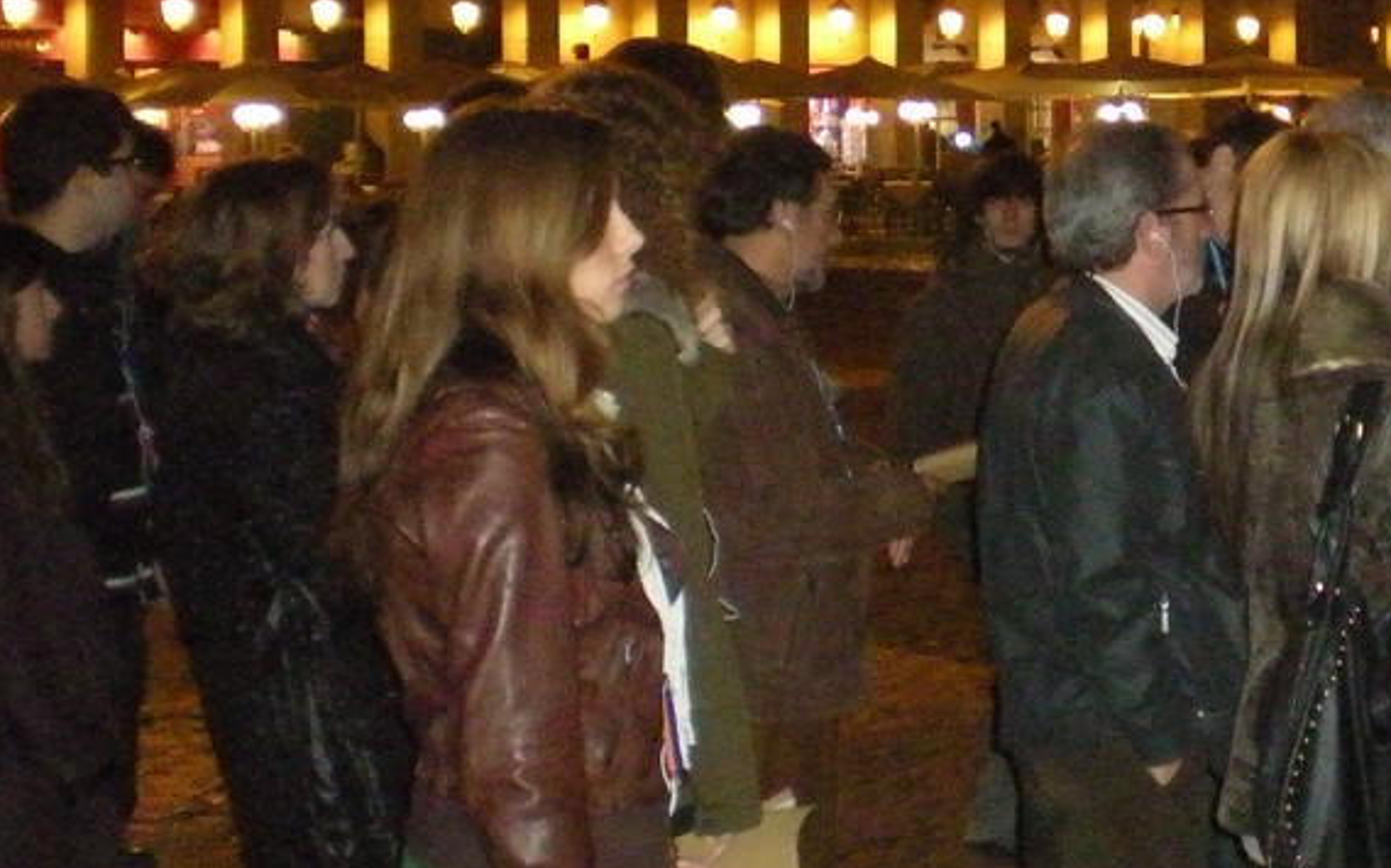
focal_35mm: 85
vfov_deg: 15.3
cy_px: 215
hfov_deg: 23.6
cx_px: 1288
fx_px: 3221
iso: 800
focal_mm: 6.3
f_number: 3.1
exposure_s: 1/60
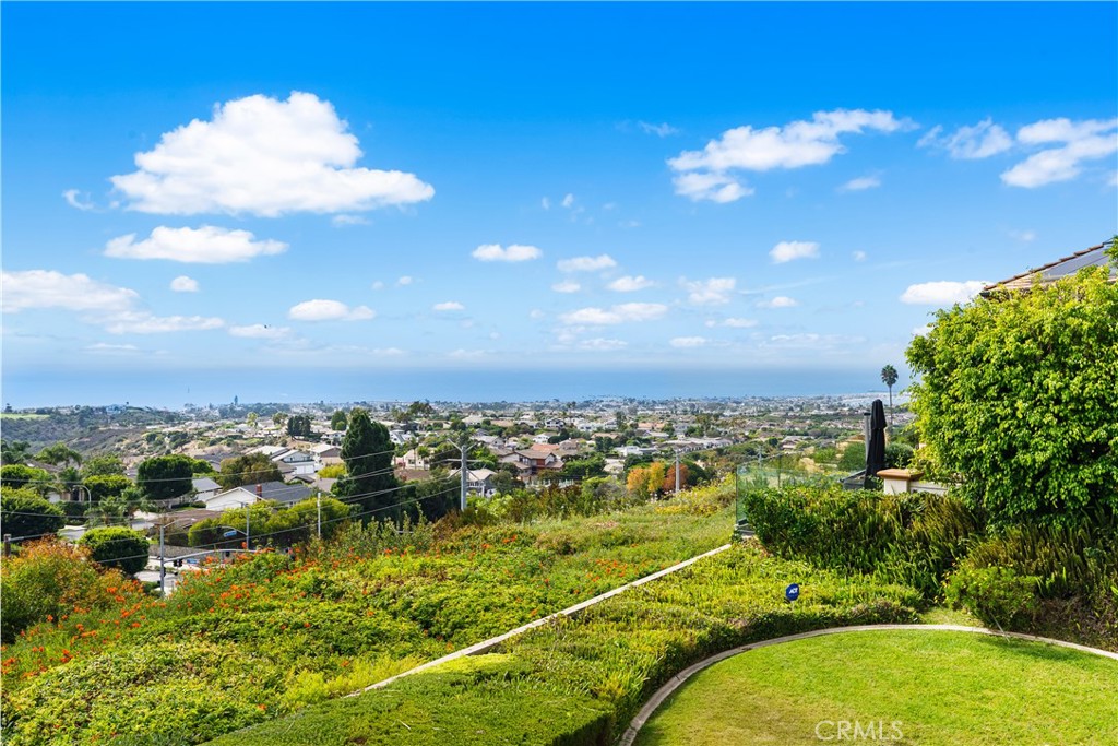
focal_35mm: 35
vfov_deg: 37.9
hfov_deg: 54.4
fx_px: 1087
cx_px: 559
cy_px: 373
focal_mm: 35
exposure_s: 1/50
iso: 100
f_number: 8
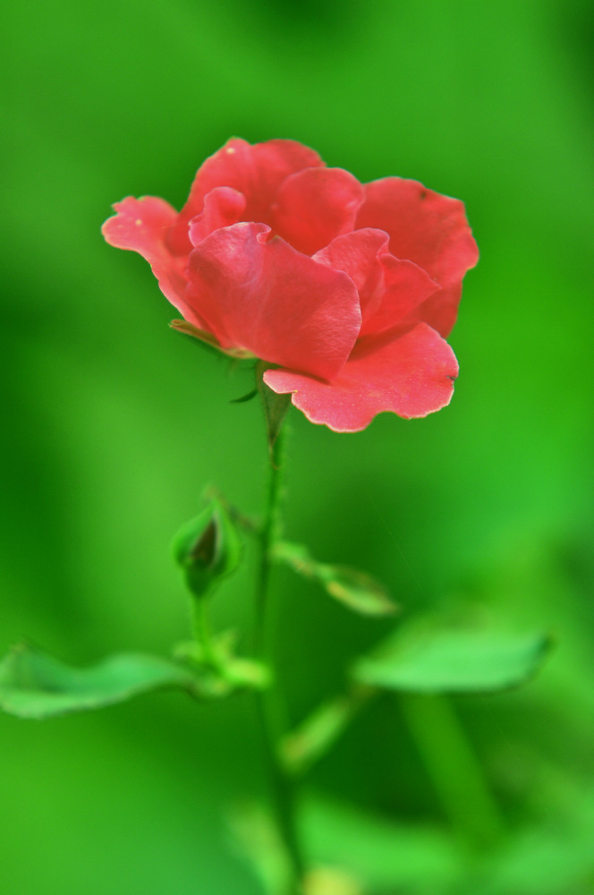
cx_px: 297
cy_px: 448
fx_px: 7445
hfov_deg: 4.6
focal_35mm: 300
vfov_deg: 6.9
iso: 200
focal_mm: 200
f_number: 4
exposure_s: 1/800
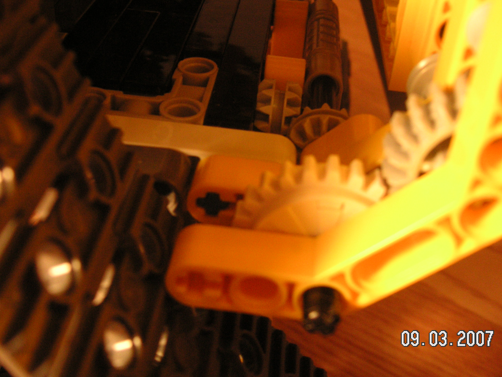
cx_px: 245
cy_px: 158
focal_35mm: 44
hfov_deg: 42.9
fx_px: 638
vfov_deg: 32.8
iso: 100
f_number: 2.8
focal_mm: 6.1
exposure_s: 1/10
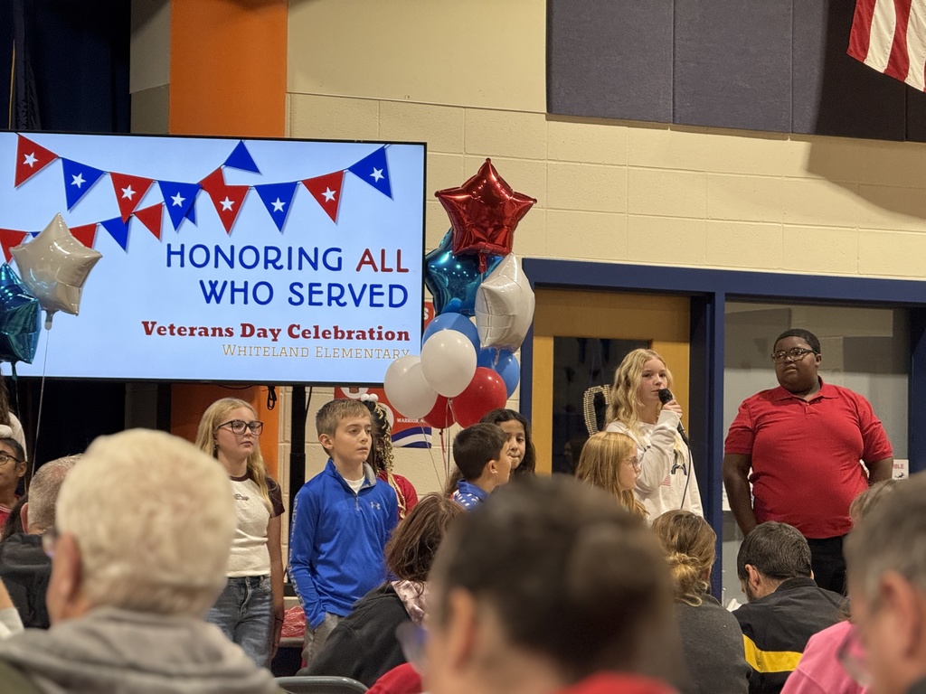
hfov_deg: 16.4
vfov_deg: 12.3
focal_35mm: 120
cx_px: 463
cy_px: 347
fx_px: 3210
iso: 250
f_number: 2.8
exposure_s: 1/120
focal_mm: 15.66
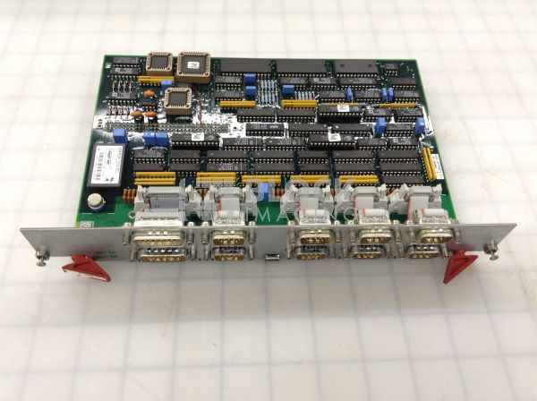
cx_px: 268
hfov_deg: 55.4
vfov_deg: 42.8
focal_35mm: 33
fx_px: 511
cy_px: 200
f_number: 2.4
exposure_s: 1/24
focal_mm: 3.3
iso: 32
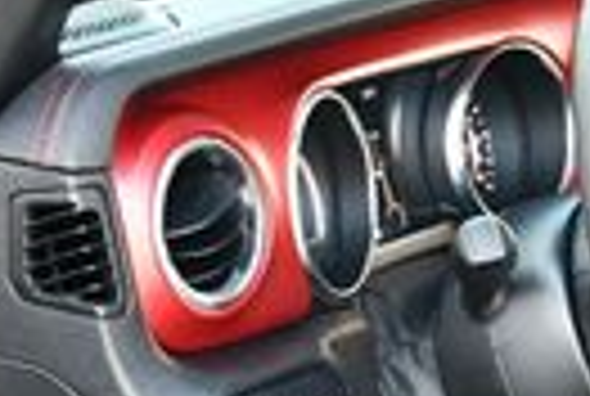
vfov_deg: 7.5
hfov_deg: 11.3
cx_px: 815
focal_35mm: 176
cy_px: 770
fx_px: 2891
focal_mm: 18
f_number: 3.5
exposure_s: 1/125
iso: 800
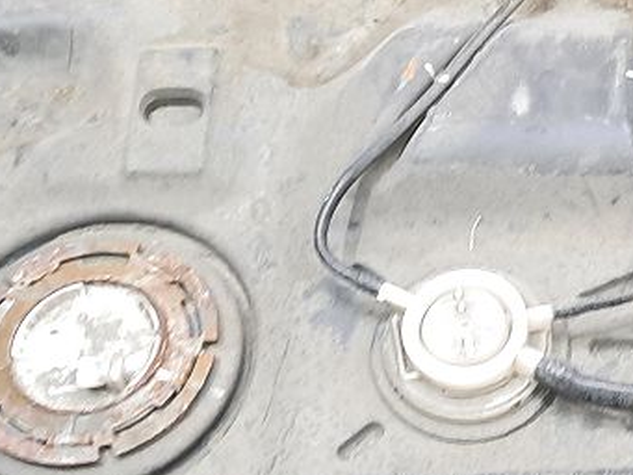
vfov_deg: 16.7
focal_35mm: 88
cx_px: 555
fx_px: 1610
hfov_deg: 21.8
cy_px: 150
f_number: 2
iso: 320
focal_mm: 4.6
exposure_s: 1/33
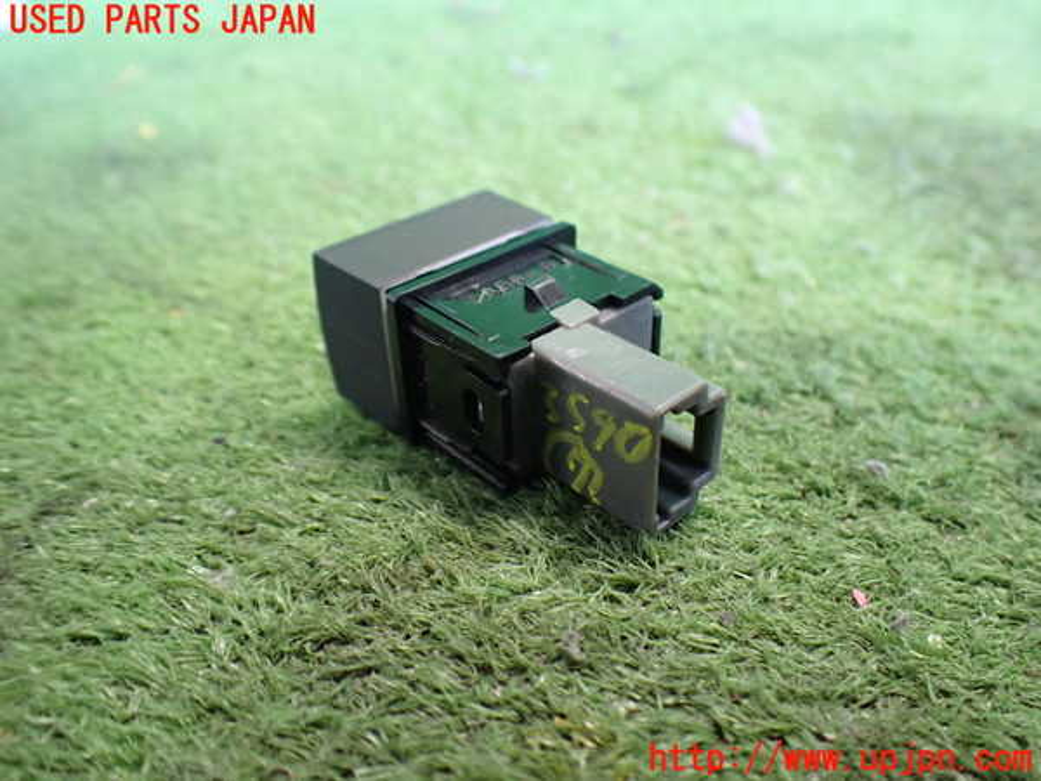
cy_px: 390
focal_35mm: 30
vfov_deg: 46.8
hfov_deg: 60.0
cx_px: 520
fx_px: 902
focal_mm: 5.4
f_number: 2.3
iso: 800
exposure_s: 1/50
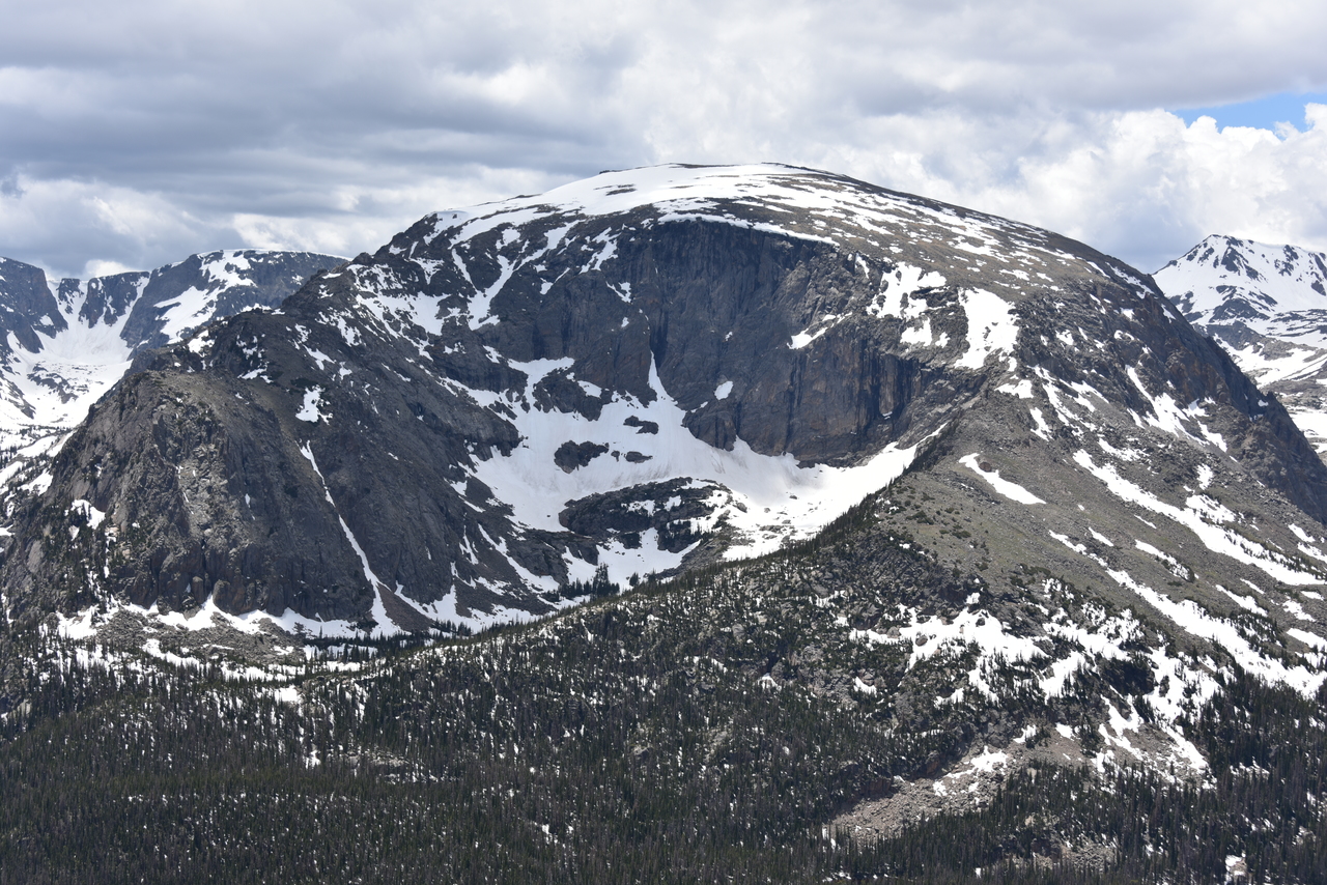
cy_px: 442
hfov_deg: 34.5
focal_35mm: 58
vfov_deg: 23.4
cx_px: 664
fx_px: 2138
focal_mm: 58
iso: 100
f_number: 8
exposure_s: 1/250
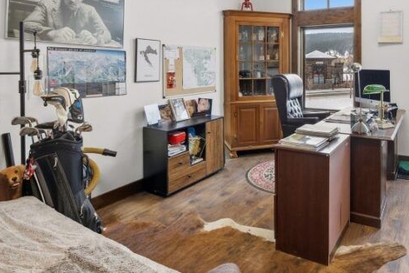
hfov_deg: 68.8
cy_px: 69
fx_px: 284
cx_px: 283
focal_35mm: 25
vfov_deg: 49.3
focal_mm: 12
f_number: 7.1
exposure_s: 1/640
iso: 1600
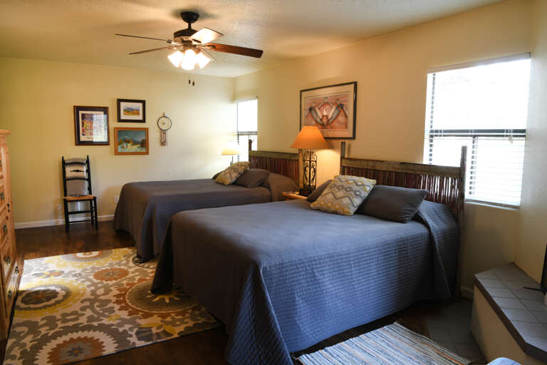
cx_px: 274
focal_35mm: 24
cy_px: 182
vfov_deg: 53.1
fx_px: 365
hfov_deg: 73.7
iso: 50
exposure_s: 8
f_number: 22
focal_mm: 24
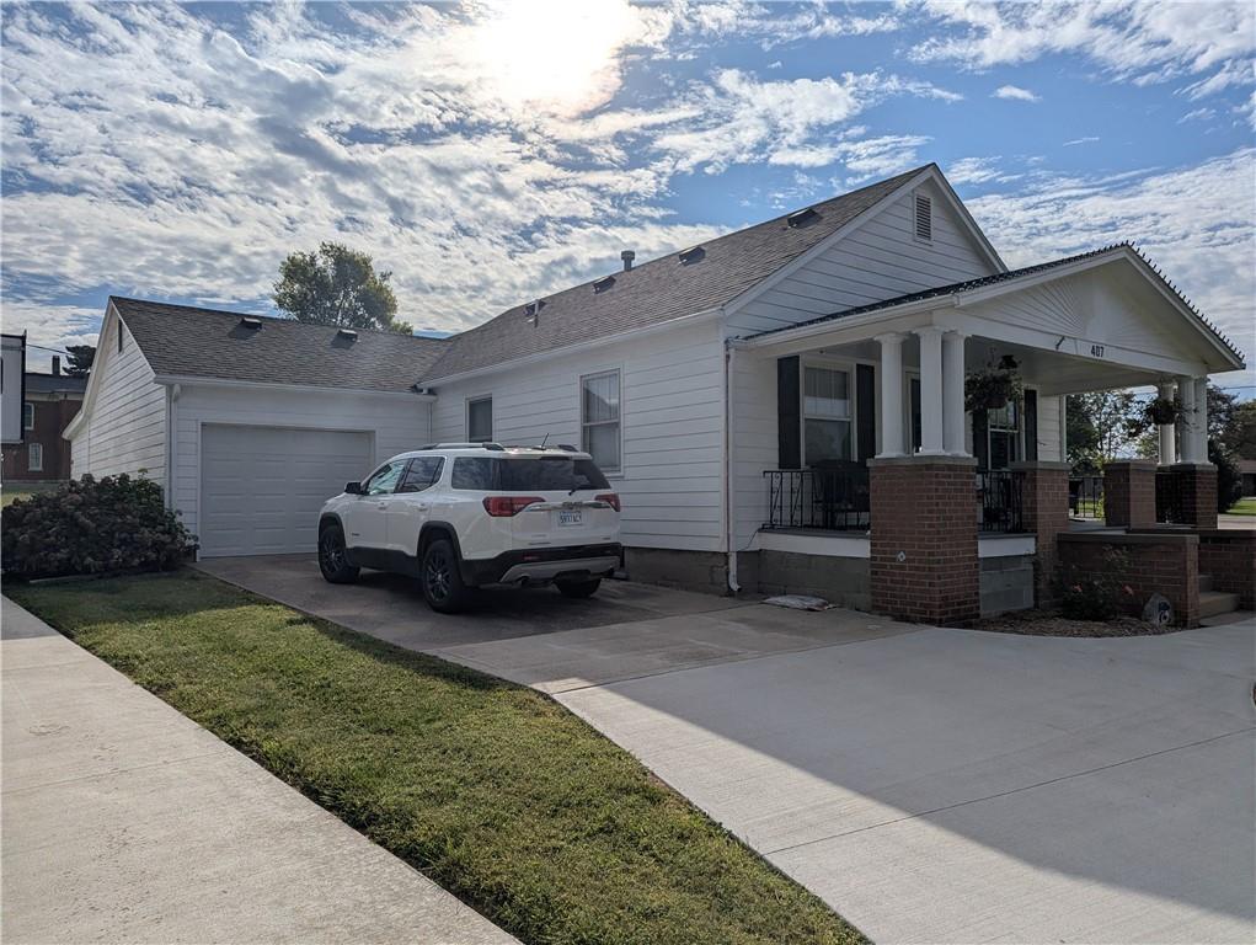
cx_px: 628
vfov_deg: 56.9
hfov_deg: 71.5
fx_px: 872
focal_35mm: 24
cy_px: 472
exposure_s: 1/14085
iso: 48
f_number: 1.85
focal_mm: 6.81
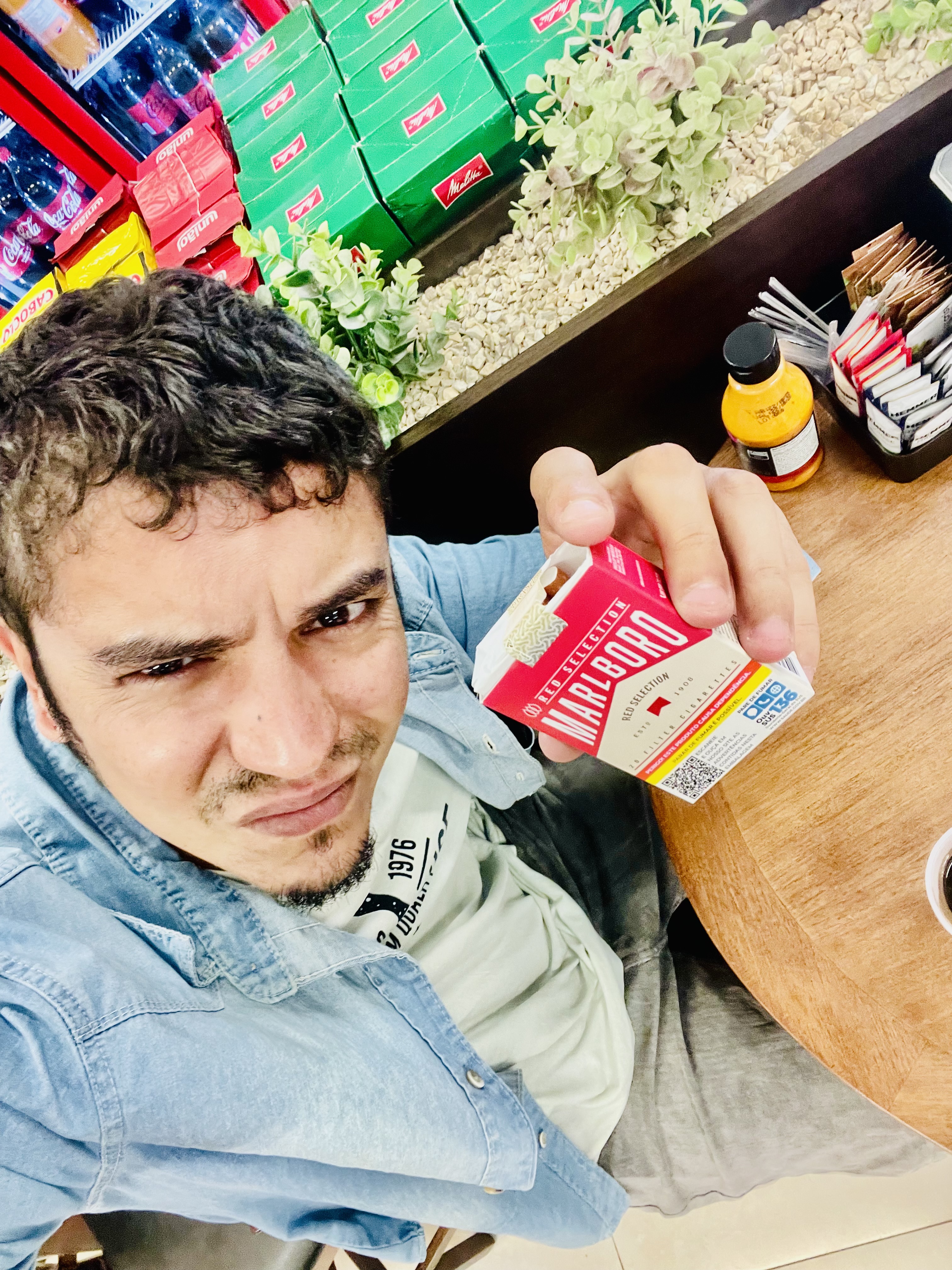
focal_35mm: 23
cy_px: 635
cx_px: 476
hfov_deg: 58.9
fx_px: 843
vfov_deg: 73.9
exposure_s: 1/40
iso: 320
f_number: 2.2
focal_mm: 2.71
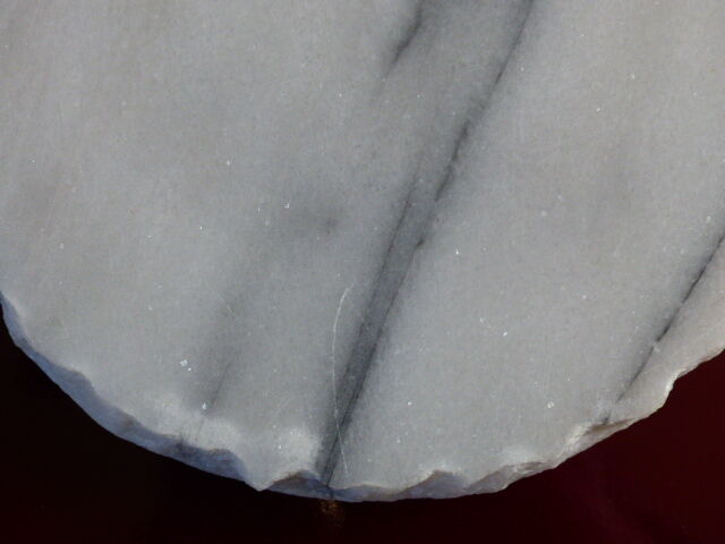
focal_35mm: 50
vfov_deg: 29.1
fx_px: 1047
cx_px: 362
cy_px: 272
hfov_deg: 38.2
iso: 250
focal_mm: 9.1
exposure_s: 1/60
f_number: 2.8
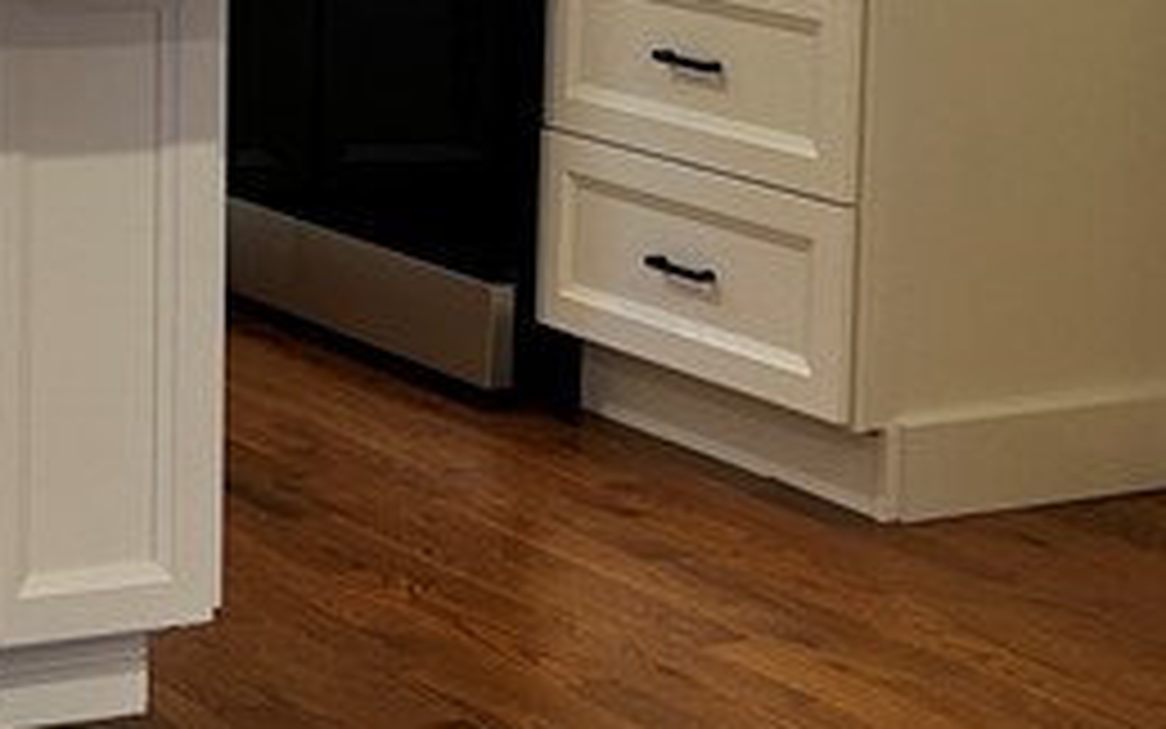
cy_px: -441
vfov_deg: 11.4
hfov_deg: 17.5
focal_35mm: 109
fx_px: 3464
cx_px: -491
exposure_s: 1/60
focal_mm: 5.7
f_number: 1.5
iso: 80
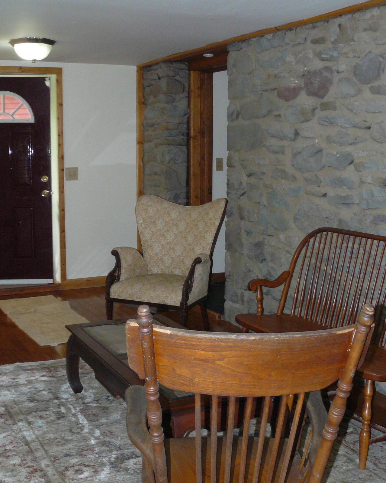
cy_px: 249
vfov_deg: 42.0
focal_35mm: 44
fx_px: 628
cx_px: 174
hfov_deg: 34.1
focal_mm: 6
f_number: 2.8
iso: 200
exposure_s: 1/30
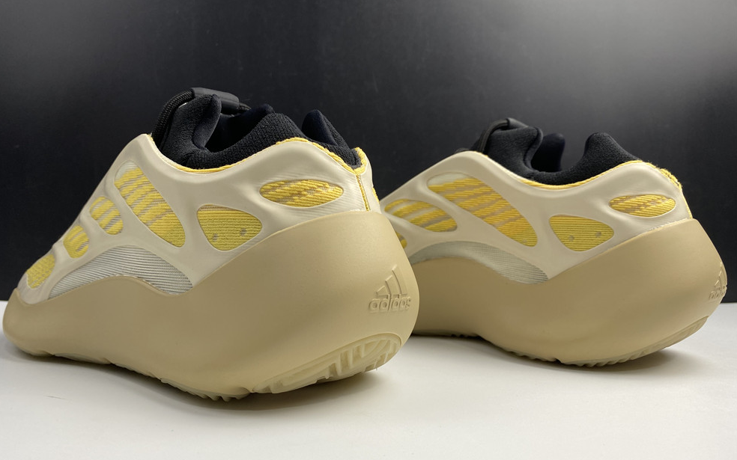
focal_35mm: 28
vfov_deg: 44.3
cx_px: 364
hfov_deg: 66.5
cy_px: 273
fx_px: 562
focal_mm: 4.25
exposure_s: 1/100
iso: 40
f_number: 1.8
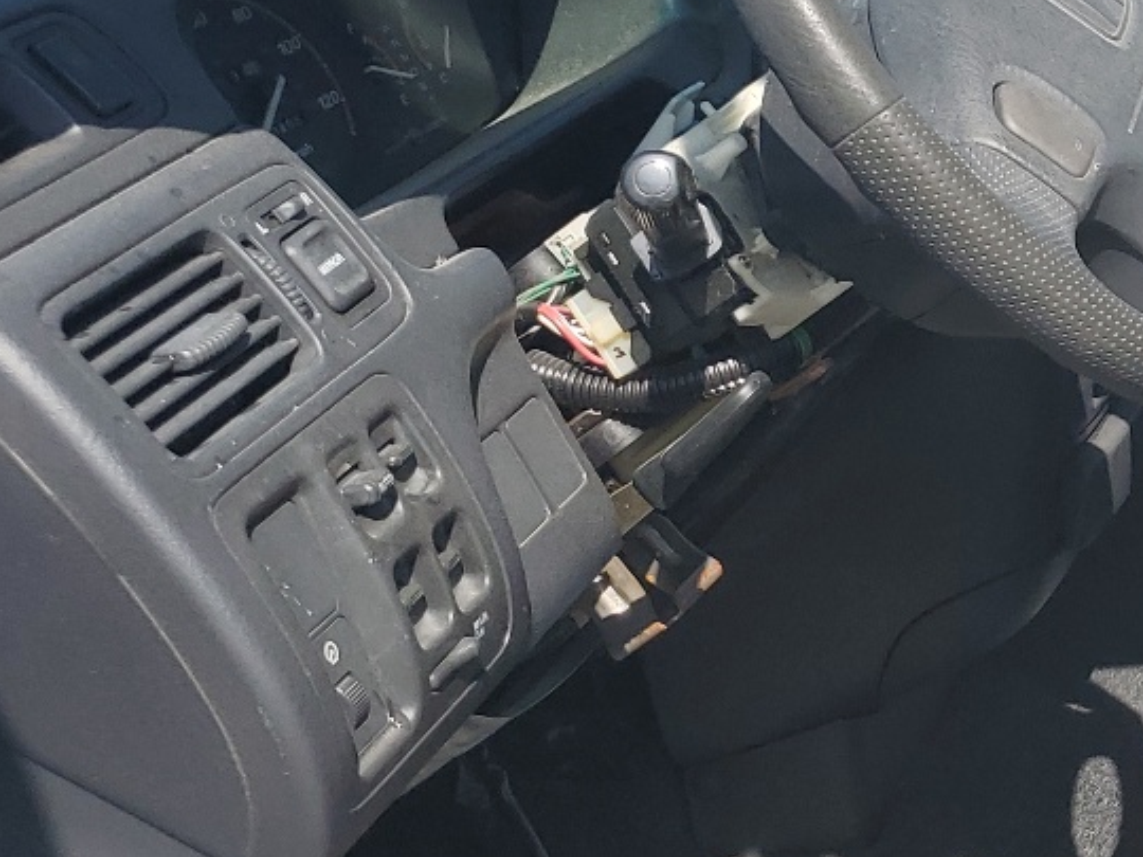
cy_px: 220
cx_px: 1579
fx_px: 2542
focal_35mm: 77
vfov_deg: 19.0
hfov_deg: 22.1
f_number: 1.5
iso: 50
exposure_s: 1/2500
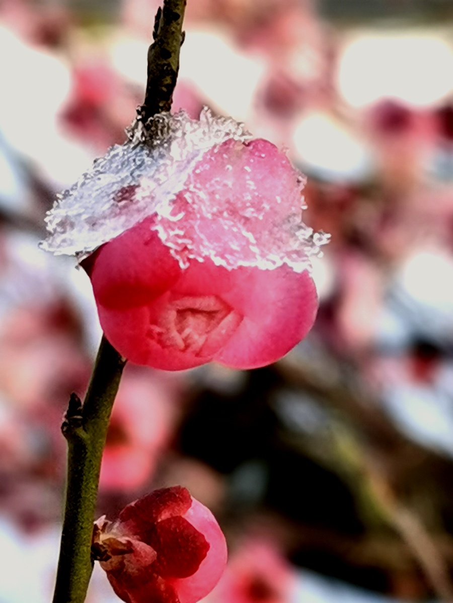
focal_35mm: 132
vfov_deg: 14.9
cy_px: 302
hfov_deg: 11.2
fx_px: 2303
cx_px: 226
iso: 50
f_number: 1.6
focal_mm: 5.56
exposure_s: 1/862
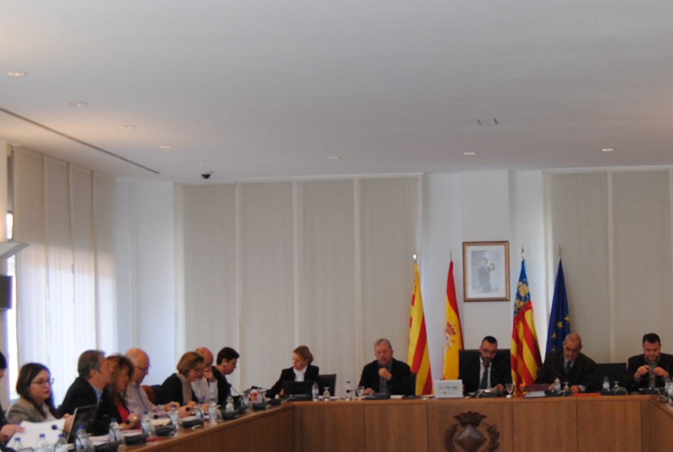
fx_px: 1293
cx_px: 431
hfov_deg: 29.0
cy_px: 295
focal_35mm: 69
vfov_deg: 19.8
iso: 200
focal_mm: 20
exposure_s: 1/60
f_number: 4
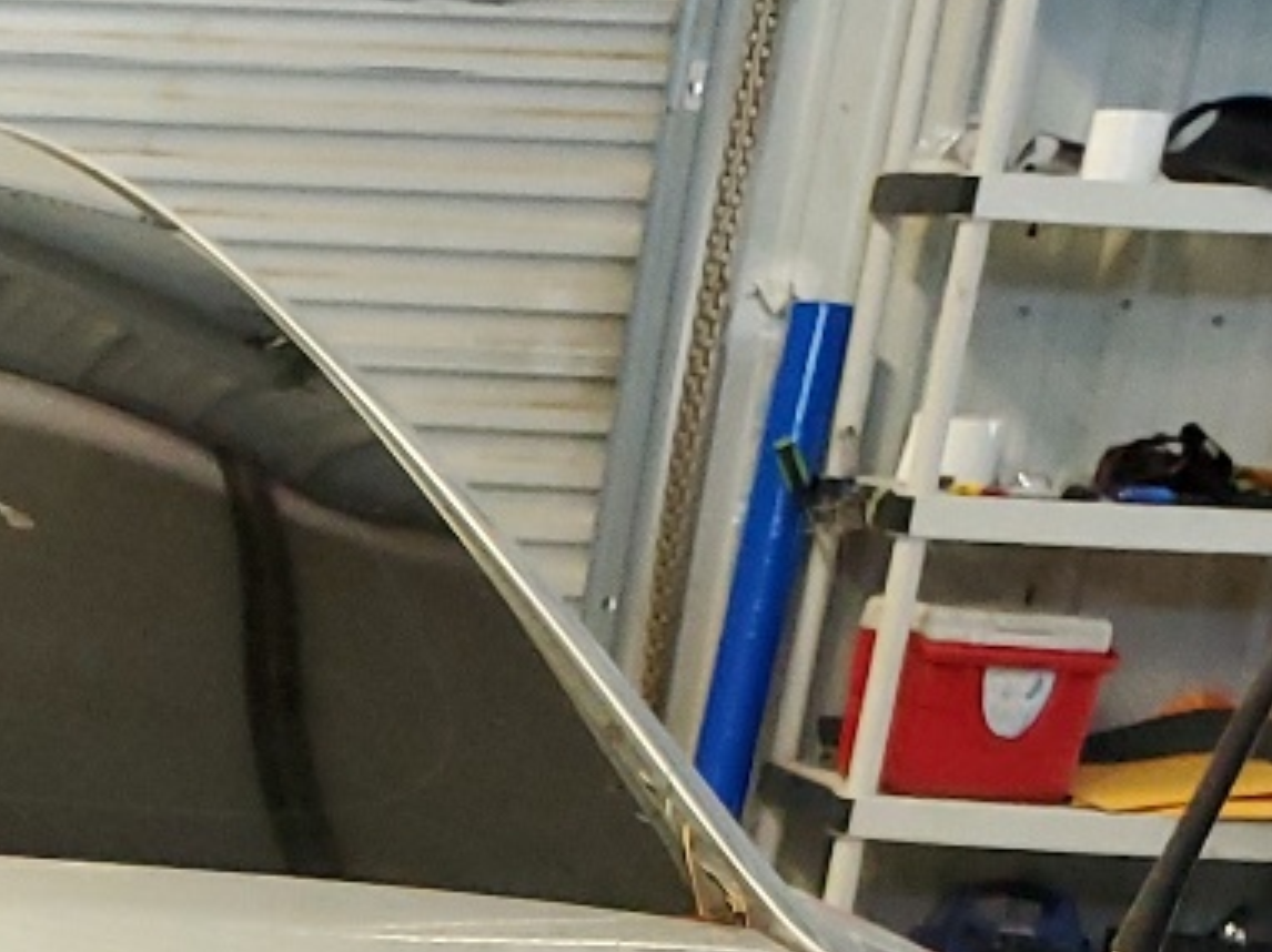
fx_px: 4003
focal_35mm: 109
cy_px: 1814
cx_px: -826
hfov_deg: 16.0
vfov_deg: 12.2
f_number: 1.5
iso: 218
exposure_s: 1/60.2
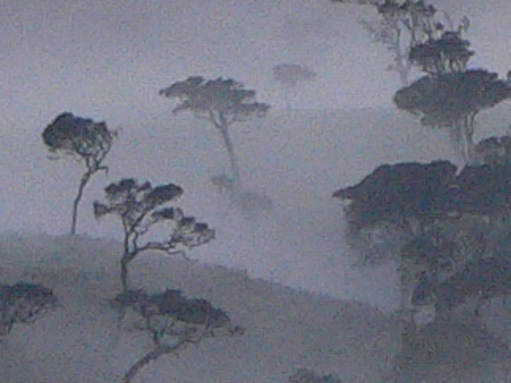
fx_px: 11805
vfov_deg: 1.9
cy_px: -103
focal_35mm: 800
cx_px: 685
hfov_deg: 2.5
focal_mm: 16.8
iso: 200
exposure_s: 1/60
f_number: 2.8
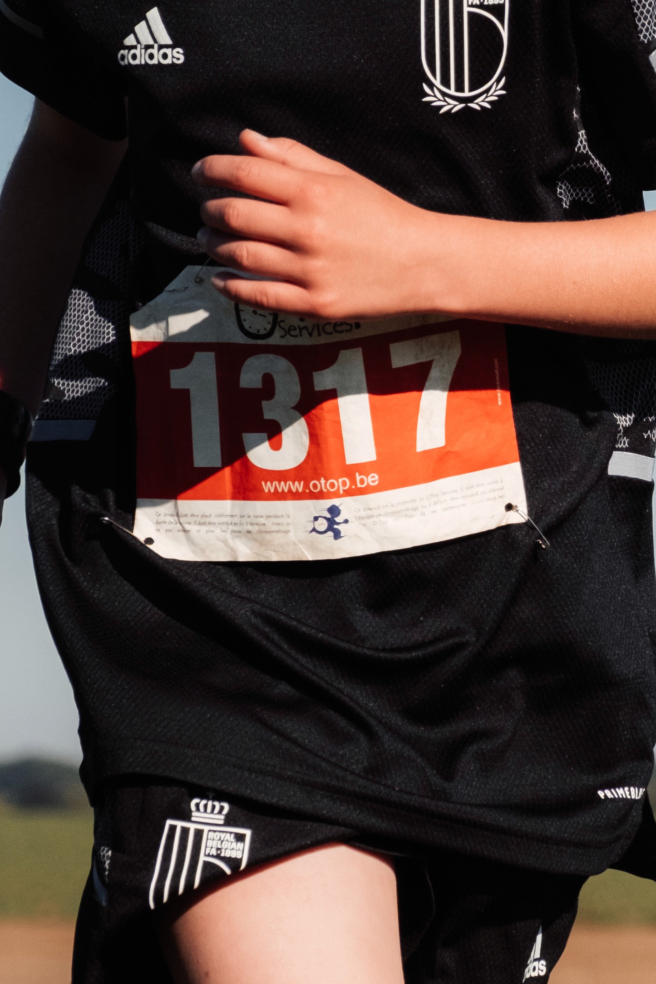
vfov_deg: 7.0
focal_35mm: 296
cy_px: 475
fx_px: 8089
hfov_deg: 4.6
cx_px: 698
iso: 320
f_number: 4
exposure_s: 1/4000
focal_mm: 55
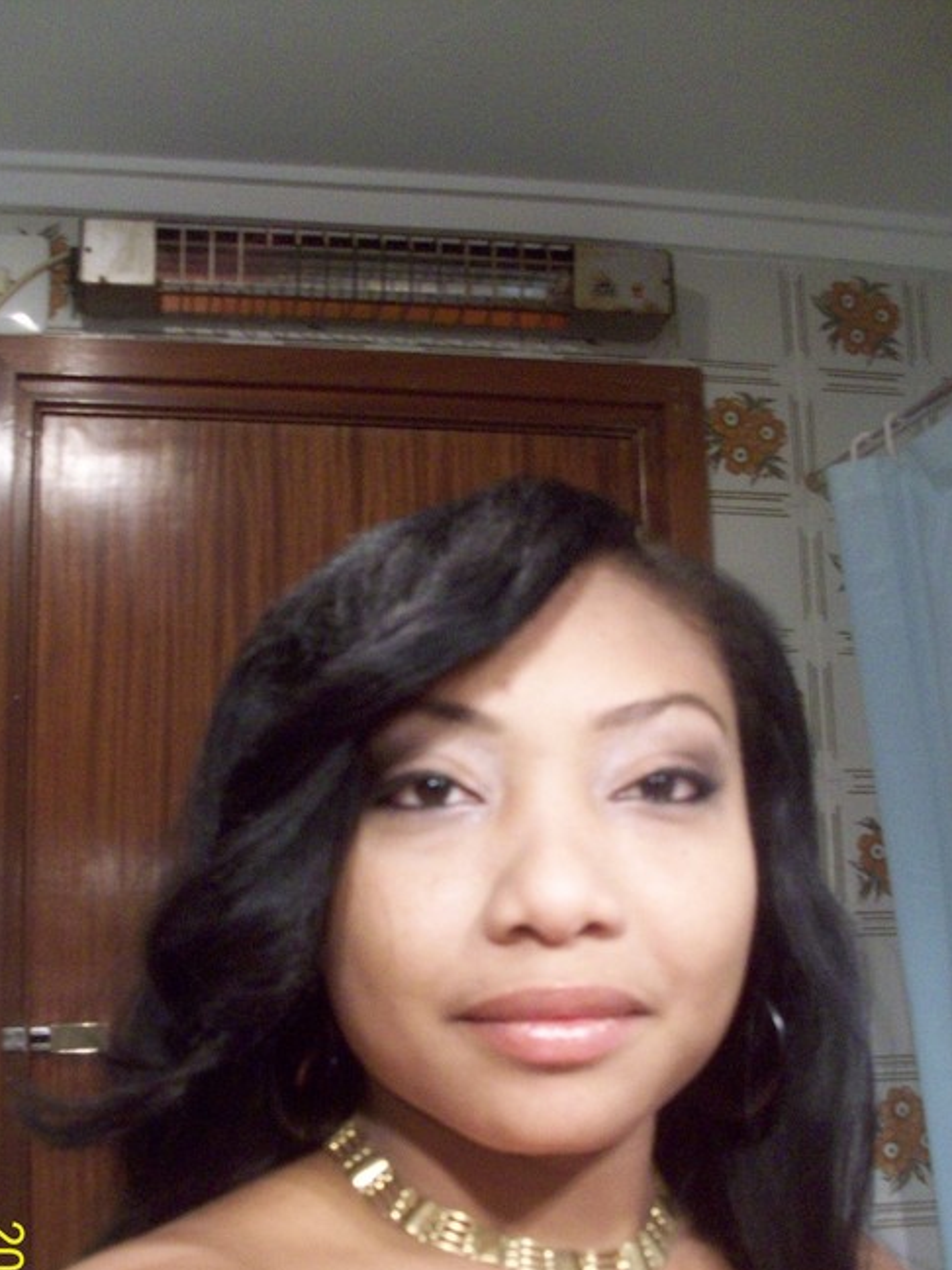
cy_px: 782
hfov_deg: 34.3
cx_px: 451
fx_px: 1540
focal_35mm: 42
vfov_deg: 44.5
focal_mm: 5.7
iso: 225
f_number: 2.8
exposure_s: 1/8
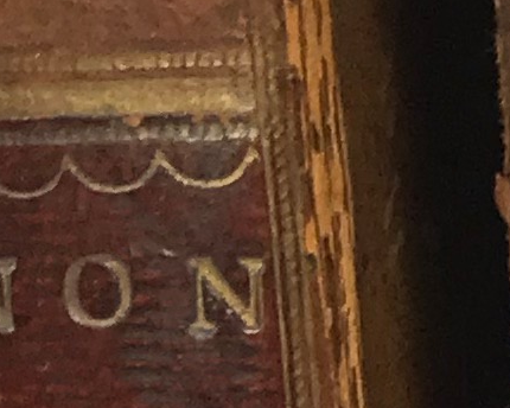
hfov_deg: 7.2
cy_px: 1230
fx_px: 3864
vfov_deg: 5.6
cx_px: 1088
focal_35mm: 256
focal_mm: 3.99
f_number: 1.8
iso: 25
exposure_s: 1/50
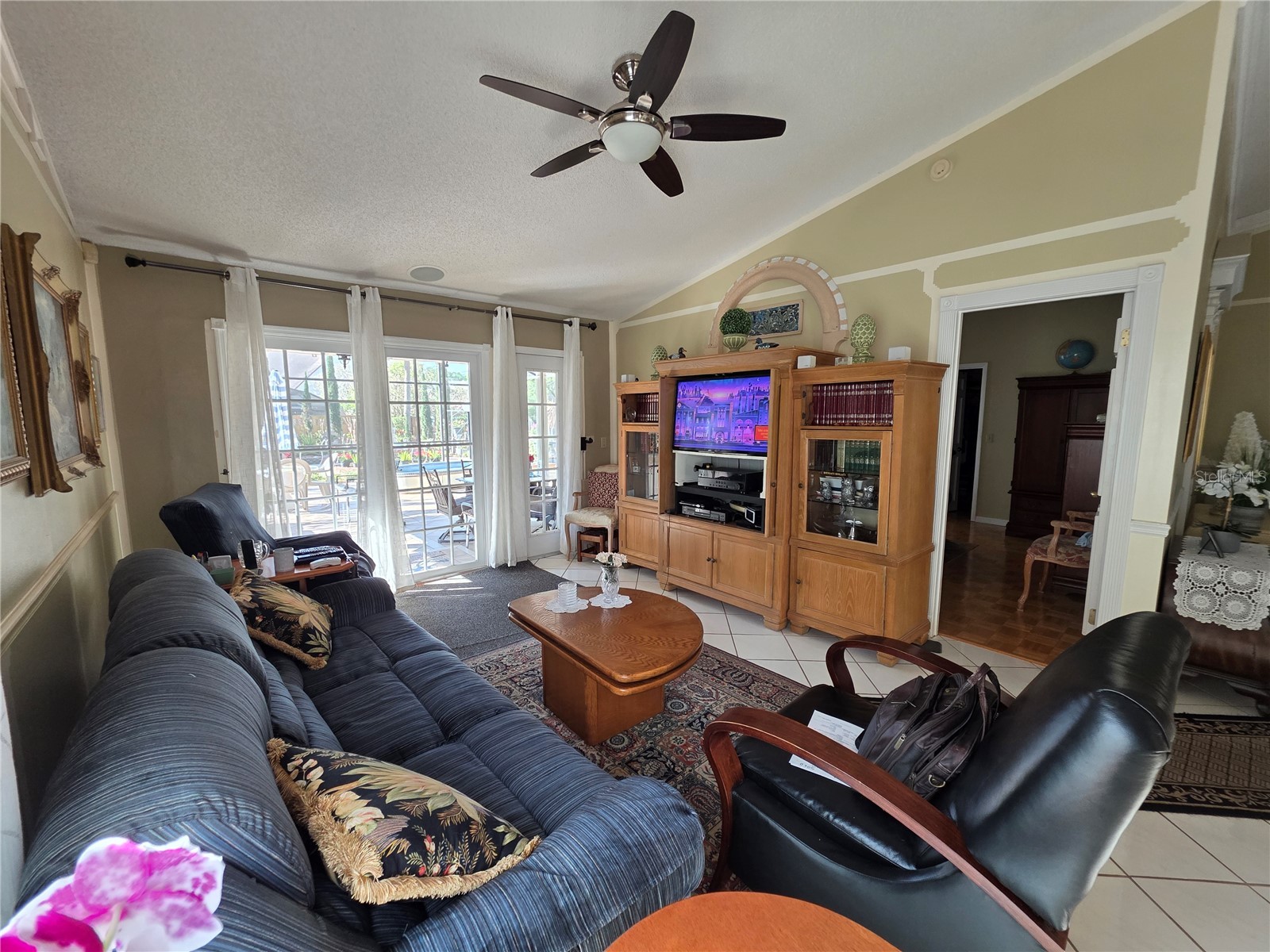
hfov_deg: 106.2
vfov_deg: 89.9
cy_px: 476
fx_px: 477
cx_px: 635
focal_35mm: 13
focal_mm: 2.2
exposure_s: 1/120
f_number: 1.9
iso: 160
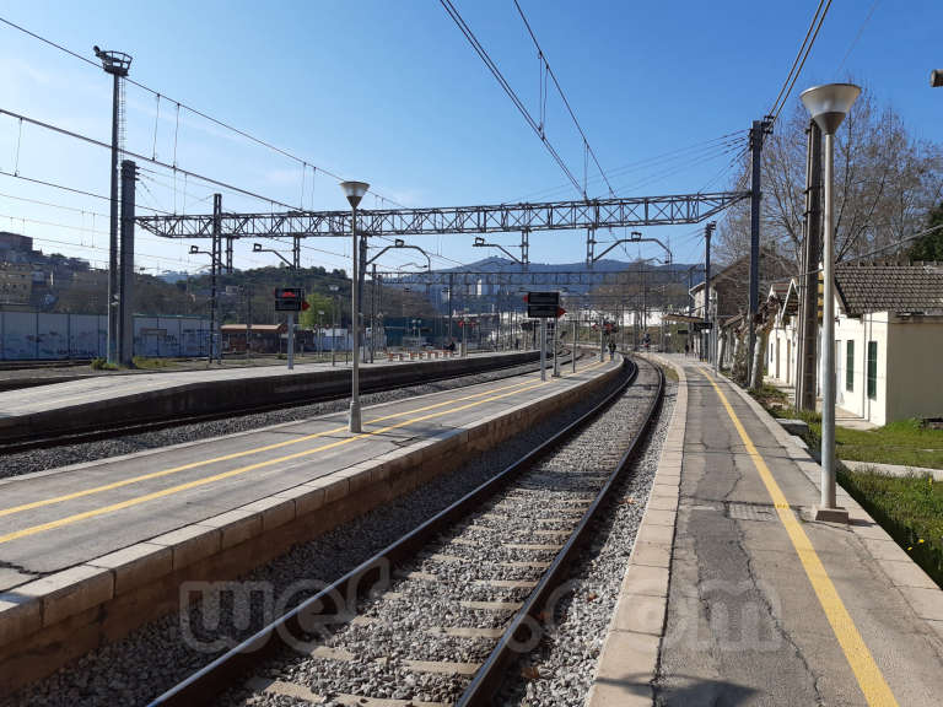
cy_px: 354
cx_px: 472
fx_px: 708
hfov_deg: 67.3
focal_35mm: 26
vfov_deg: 53.1
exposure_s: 1/2155
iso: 40
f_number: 1.7
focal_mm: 3.92
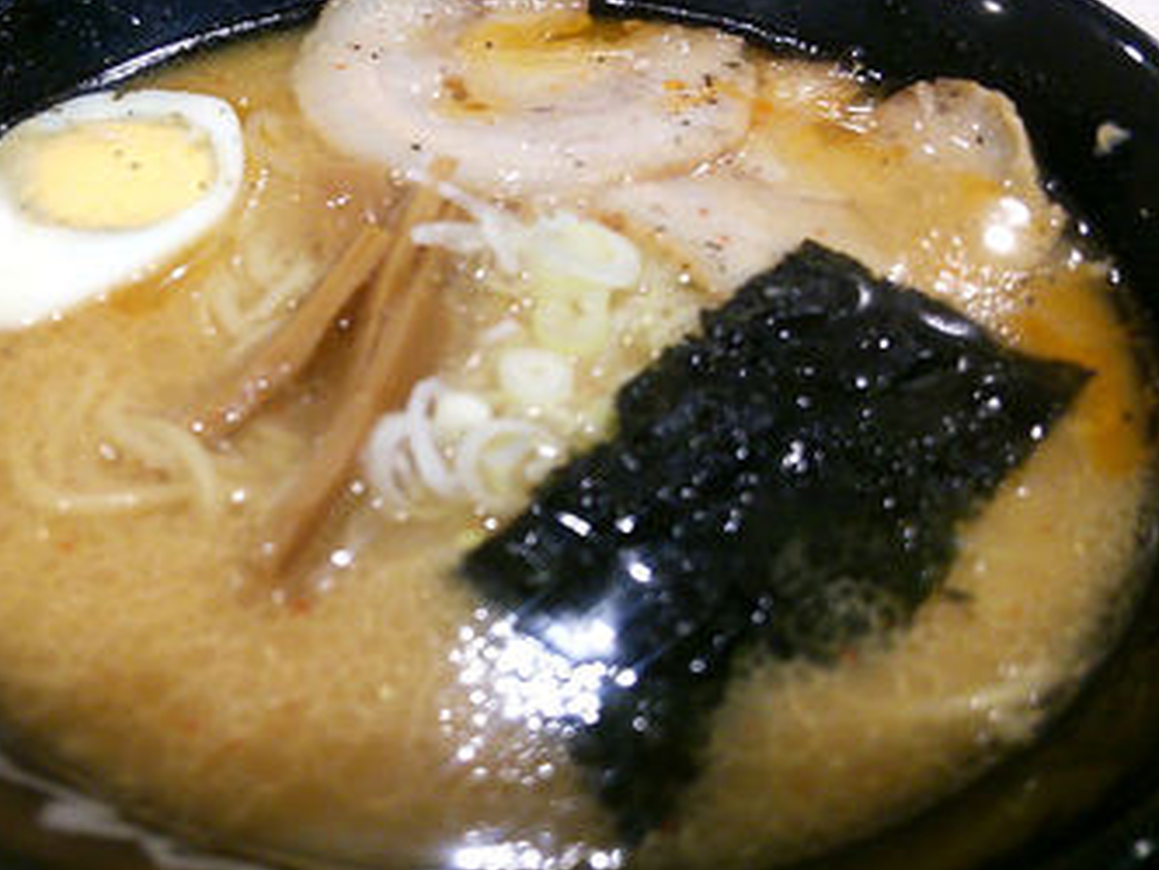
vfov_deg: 39.6
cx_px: 466
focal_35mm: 36
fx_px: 1206
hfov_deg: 51.0
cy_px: 369
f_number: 1.94
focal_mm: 4.06
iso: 125
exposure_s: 1/44
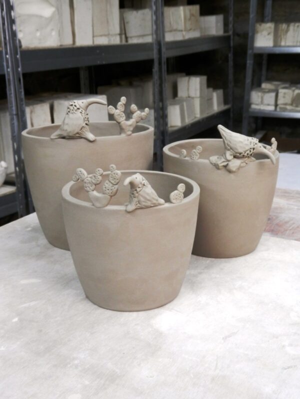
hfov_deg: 36.0
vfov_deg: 46.8
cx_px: 150
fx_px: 462
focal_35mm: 40
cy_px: 200
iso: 200
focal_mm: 7.3
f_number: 3.7
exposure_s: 1/13
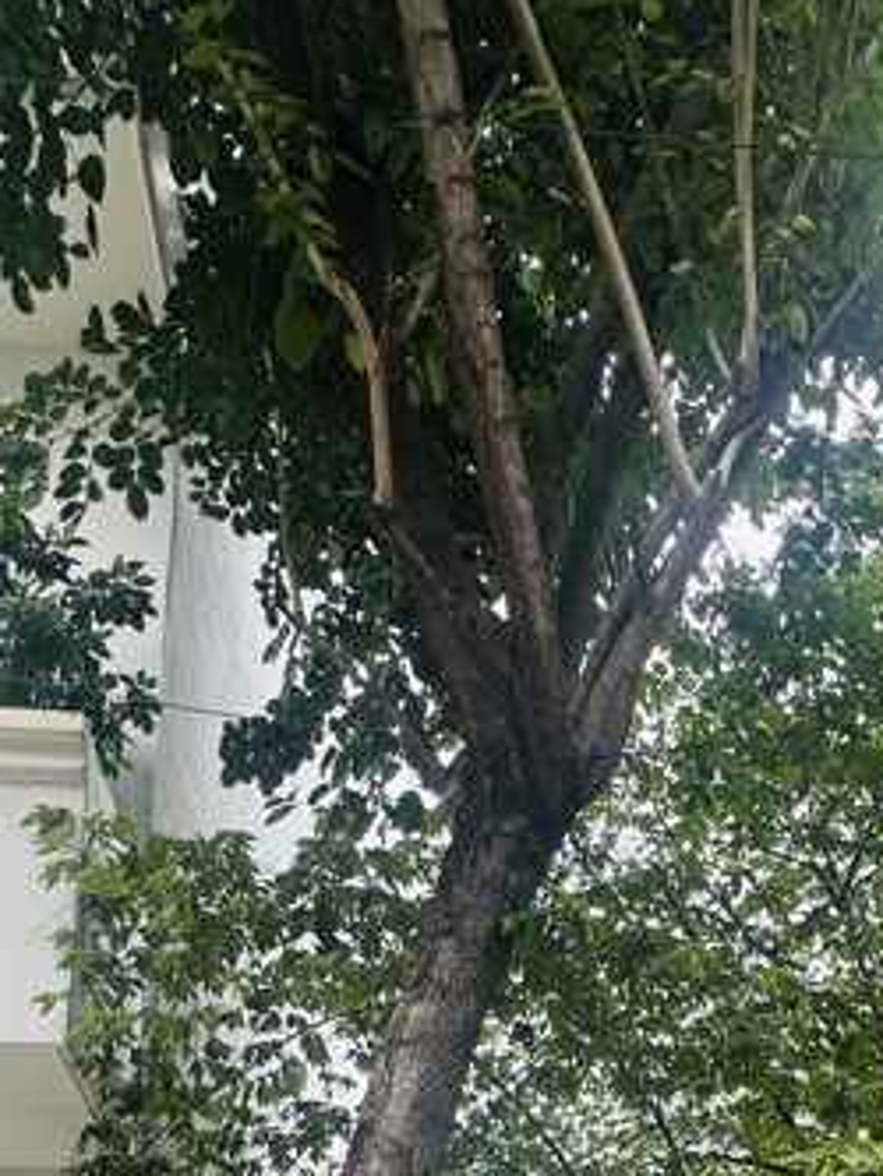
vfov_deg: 35.0
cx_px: 646
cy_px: 1402
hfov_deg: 33.1
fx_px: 1462
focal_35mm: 43
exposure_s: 1/231
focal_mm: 2.22
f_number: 2.2
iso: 40
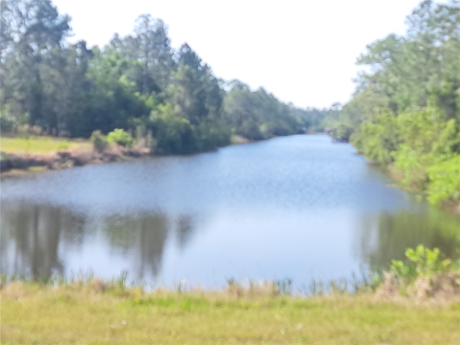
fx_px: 319
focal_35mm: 24
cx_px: 230
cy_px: 172
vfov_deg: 56.8
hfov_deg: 71.6
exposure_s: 1/876
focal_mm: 5.23
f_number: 1.8
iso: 50
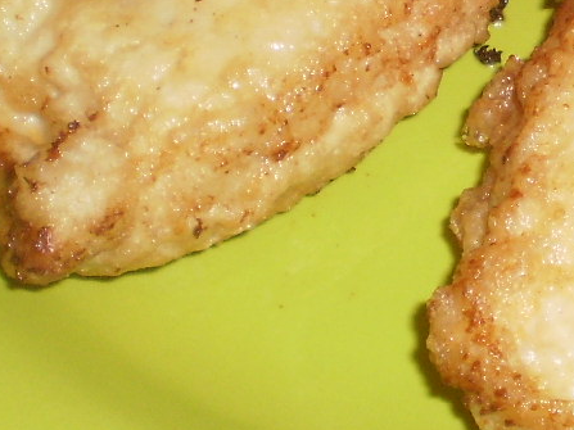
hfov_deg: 14.8
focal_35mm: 129
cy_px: -69
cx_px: 665
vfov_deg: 11.3
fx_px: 2138
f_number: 3.1
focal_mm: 6.3
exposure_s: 1/30
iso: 125
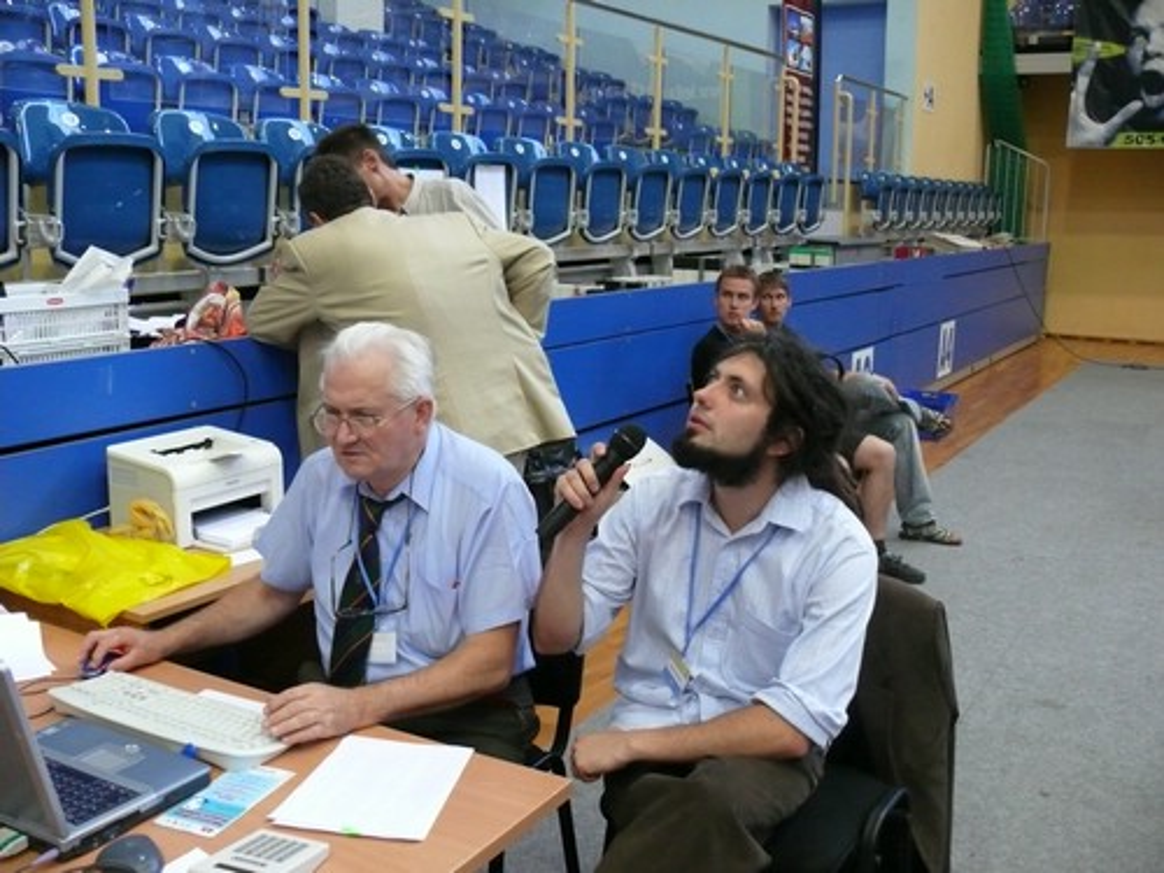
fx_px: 1177
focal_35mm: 35
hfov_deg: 52.6
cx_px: 582
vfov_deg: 40.7
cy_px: 436
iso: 400
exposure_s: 1/30
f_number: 2.8
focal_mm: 7.4
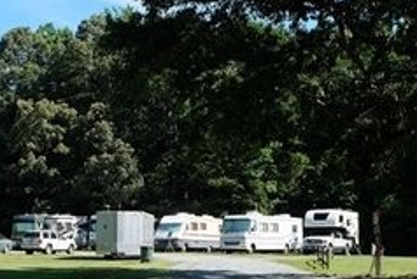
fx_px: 788
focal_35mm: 68
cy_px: 202
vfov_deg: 19.9
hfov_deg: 29.5
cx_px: 152
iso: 400
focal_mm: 18
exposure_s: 1/400
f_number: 7.1
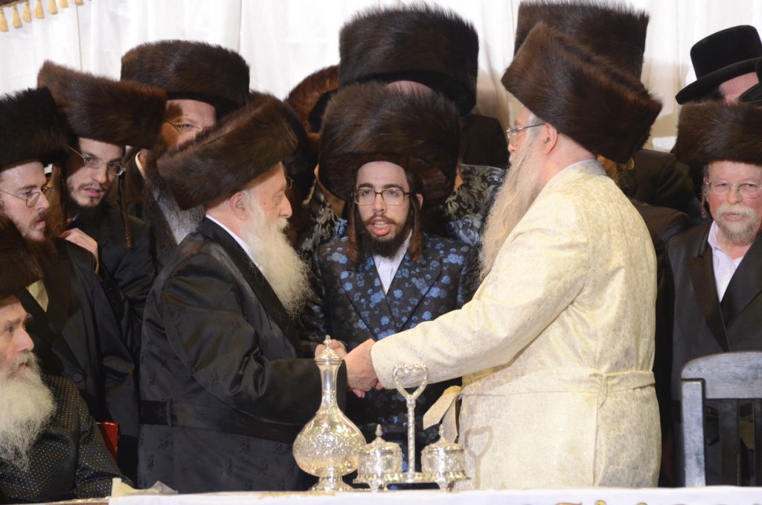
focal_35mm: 232
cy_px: 252
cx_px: 381
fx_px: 4911
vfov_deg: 5.9
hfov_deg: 8.9
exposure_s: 1/125
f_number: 5
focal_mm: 155
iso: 1250
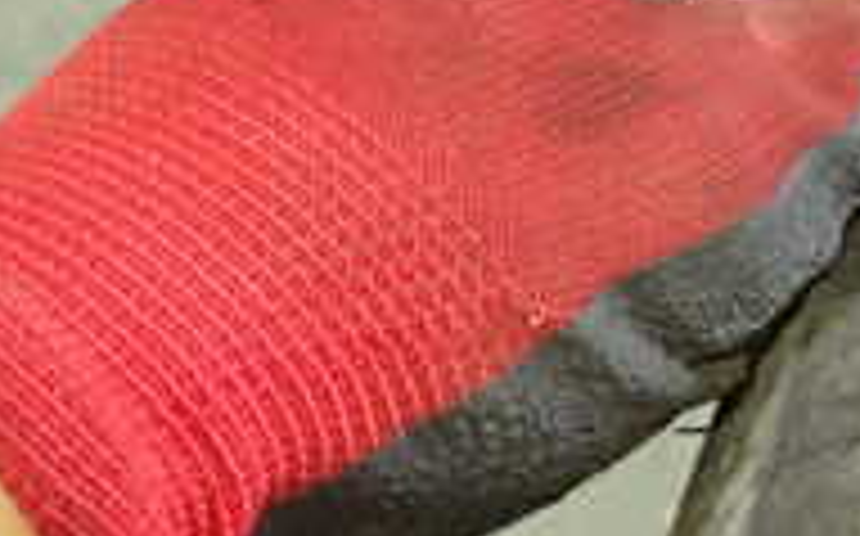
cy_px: 117
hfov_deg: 18.2
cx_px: 1333
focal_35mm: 100
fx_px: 2342
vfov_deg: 13.0
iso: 640
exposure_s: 1/30
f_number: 2.3
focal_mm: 5.4
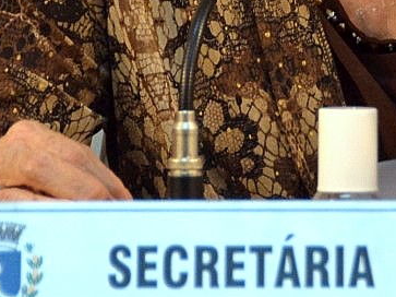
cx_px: 394
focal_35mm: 868
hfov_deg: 2.3
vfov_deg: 1.7
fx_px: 9928
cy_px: -238
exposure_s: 1/125
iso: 1250
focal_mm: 135
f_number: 5.6
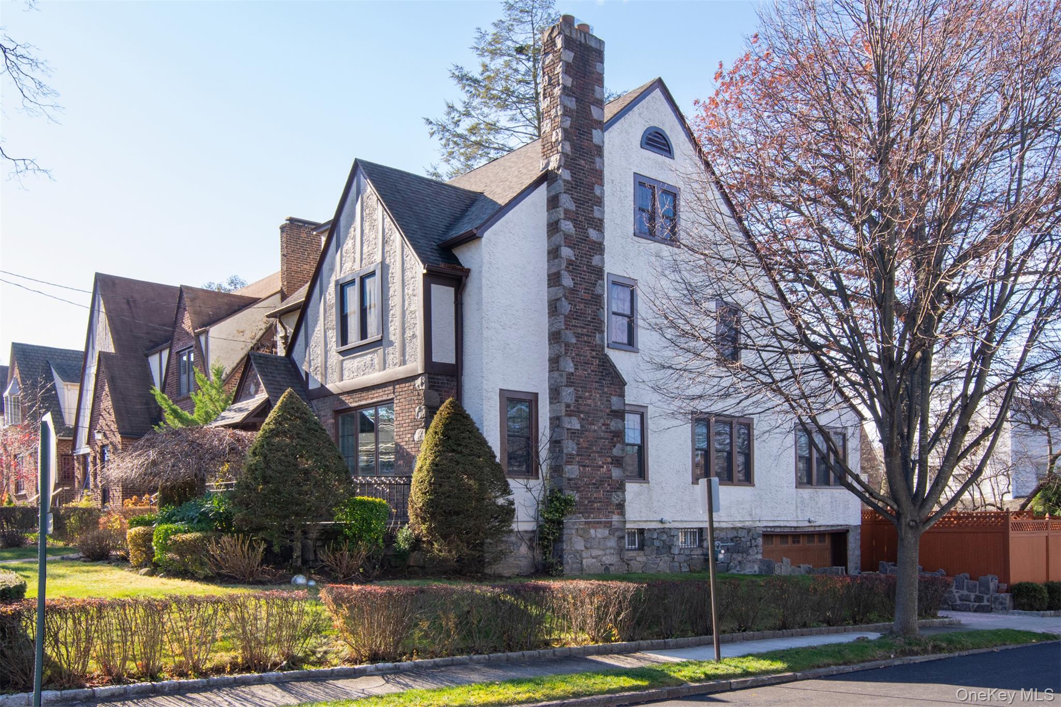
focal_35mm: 30
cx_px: 530
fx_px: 884
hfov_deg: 61.9
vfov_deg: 43.6
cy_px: 354
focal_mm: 20
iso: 640
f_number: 11
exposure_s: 1/160
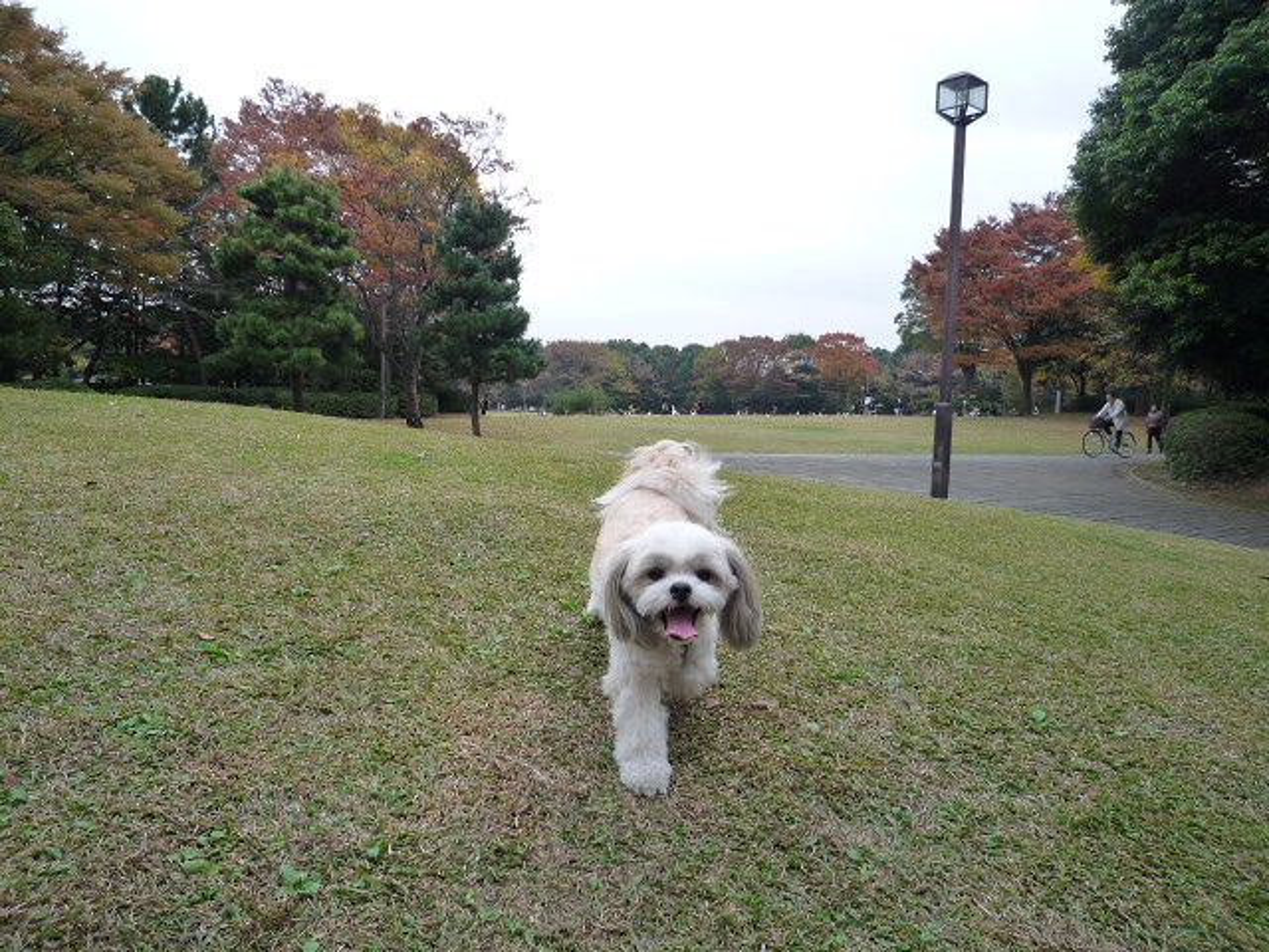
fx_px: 916
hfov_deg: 69.4
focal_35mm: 25
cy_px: 476
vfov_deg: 54.9
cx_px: 634
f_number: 2.8
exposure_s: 1/200
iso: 160
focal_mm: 4.4
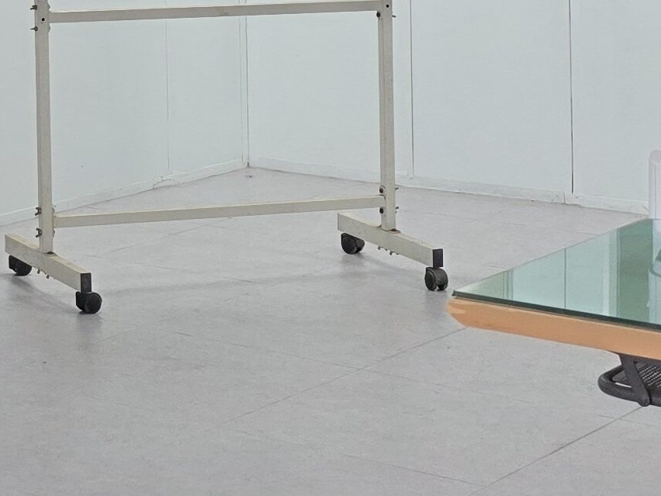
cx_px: -132
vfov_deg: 13.3
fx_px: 2062
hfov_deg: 17.4
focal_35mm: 108
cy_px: -127
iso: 100
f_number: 1.7
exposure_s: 1/120
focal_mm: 6.3
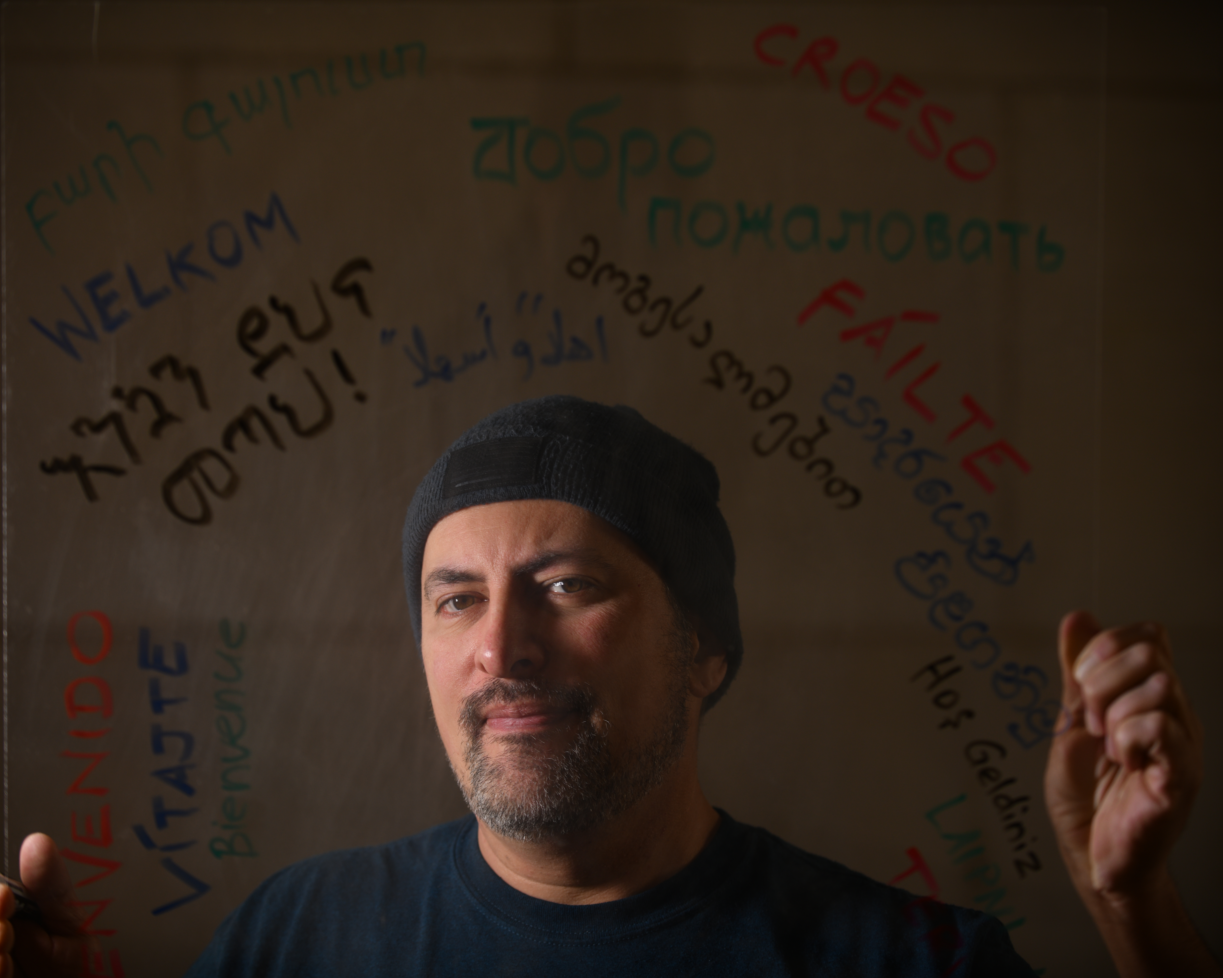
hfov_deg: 17.8
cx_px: 575
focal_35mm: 108
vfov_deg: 14.3
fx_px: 3909
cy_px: 491
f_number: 2.8
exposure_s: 1/200
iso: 64
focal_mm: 95
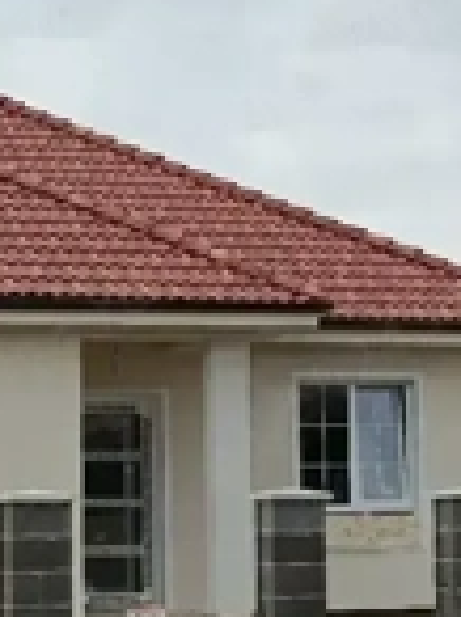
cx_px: 102
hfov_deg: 12.5
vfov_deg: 16.7
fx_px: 2101
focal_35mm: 118
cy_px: 427
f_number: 1.9
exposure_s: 1/233
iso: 100
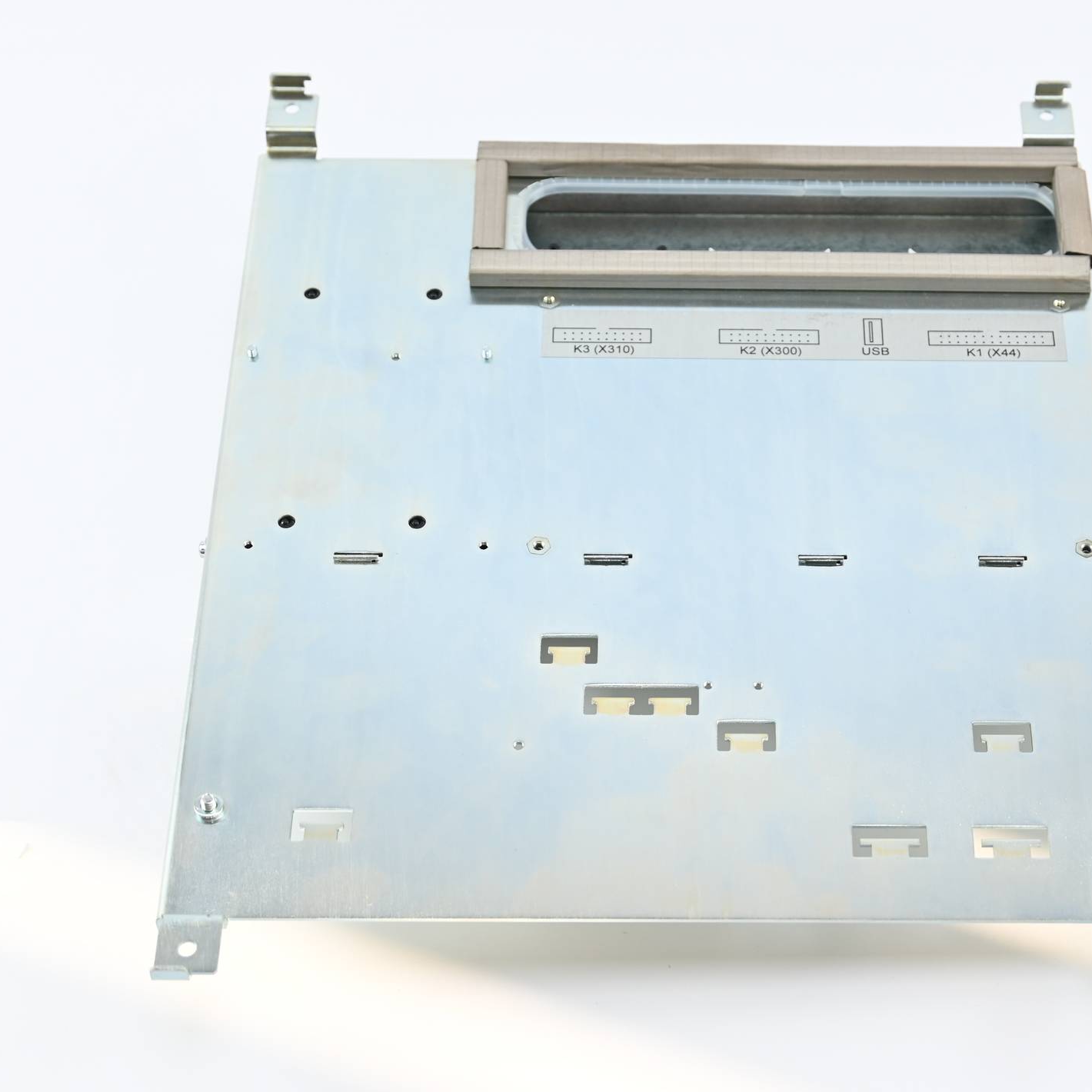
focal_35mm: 76
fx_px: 2700
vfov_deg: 22.9
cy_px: 552
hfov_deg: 22.8
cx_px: 679
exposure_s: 1/60
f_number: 5.6
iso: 160
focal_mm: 39
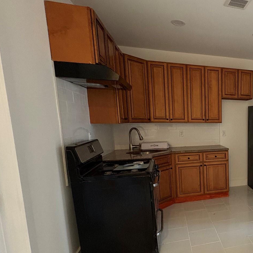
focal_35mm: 27
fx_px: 223
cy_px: 155
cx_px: 249
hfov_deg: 49.2
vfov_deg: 58.5
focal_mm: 2.22
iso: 500
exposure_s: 1/60
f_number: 2.2
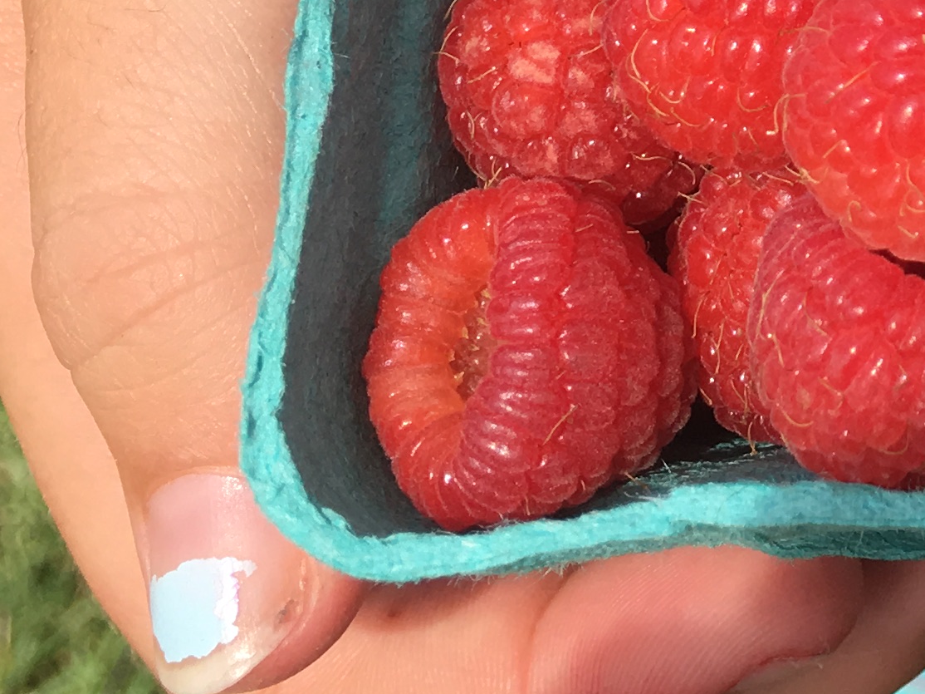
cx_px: 1236
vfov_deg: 13.1
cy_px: -446
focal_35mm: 105
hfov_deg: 17.5
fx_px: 2805
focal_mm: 4.15
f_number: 2.2
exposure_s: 1/1054
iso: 25
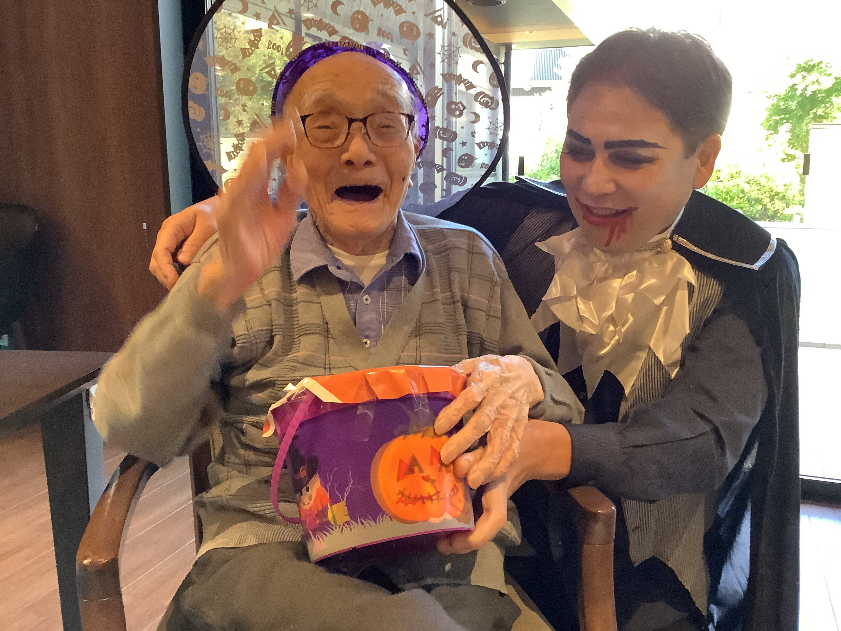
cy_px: 316
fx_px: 753
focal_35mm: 31
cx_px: 420
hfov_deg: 58.4
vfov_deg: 45.4
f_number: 2.4
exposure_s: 1/60
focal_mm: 3.3
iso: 320
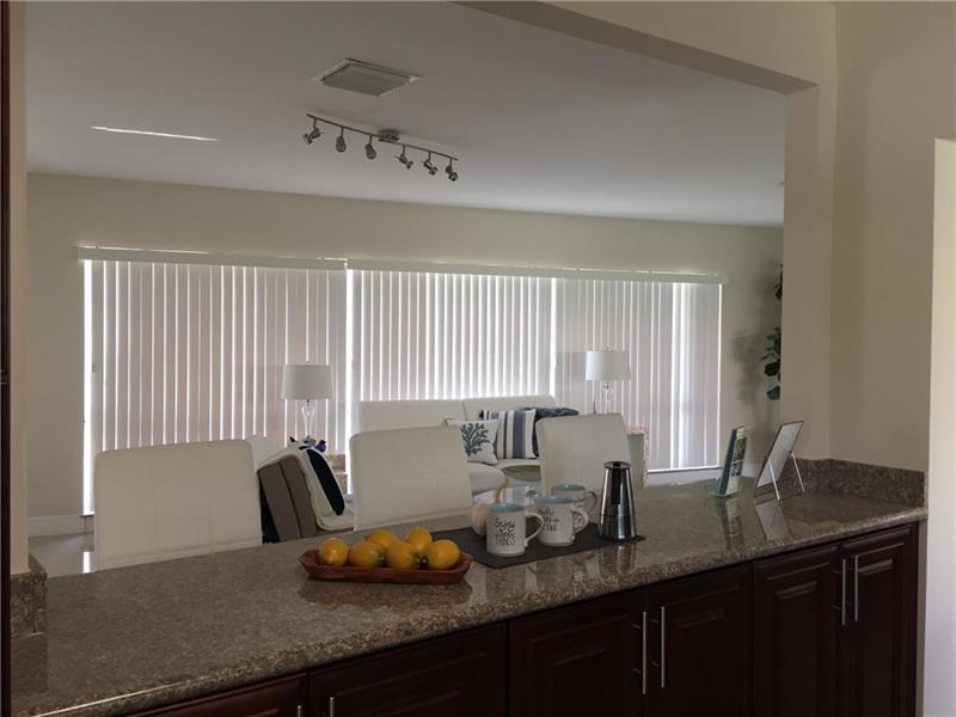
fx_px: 801
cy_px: 358
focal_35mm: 29
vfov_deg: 48.2
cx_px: 478
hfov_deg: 61.7
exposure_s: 1/40
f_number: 2.2
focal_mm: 4.15
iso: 40
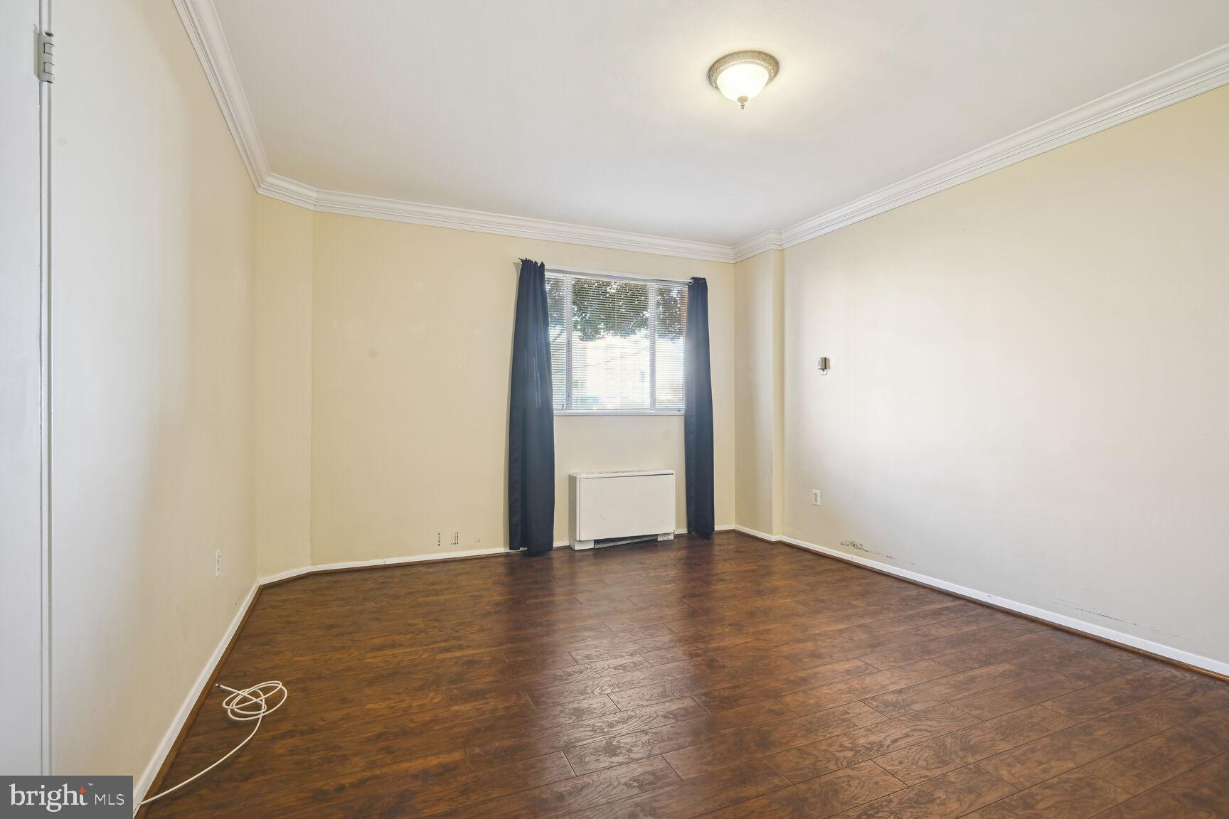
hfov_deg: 96.7
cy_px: 410
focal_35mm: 16
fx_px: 546
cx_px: 614
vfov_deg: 73.7
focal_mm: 16
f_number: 9
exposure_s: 1/3.33
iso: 200
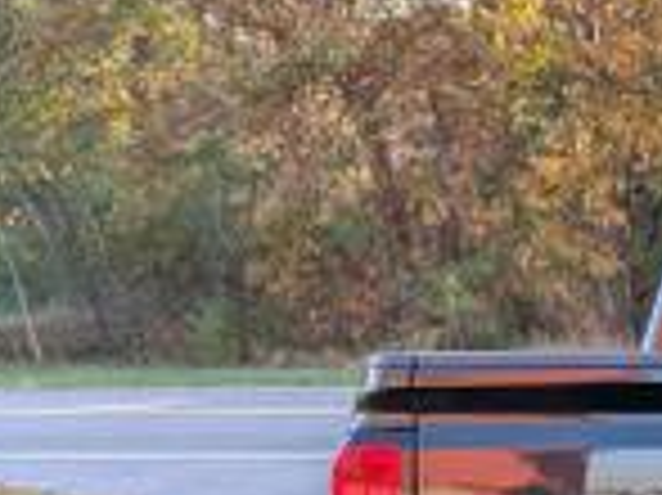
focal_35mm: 82
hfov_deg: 21.4
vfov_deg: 16.9
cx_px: 883
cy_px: 644
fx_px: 1567
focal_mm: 6.9
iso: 25
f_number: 1.68
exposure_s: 1/917
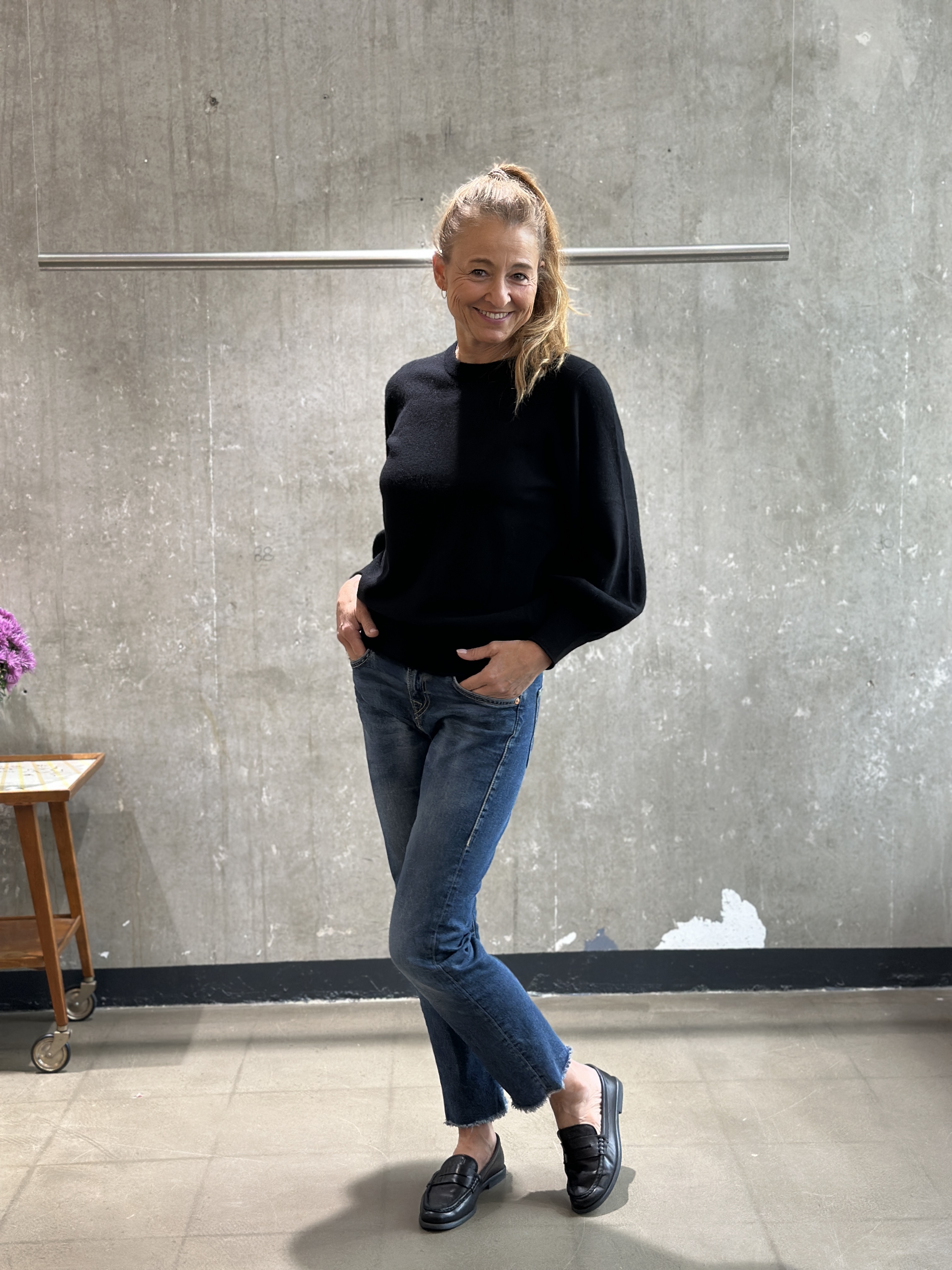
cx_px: 476
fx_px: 1760
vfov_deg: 39.7
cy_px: 635
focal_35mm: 48
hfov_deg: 30.3
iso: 200
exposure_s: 1/100
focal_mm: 6.86
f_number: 1.78
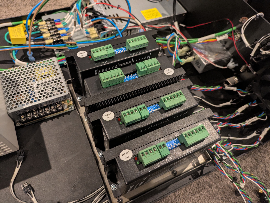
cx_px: 135
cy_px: 102
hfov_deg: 69.4
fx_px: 195
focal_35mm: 25
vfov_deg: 54.9
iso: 317
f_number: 1.89
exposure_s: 1/24
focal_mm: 5.43
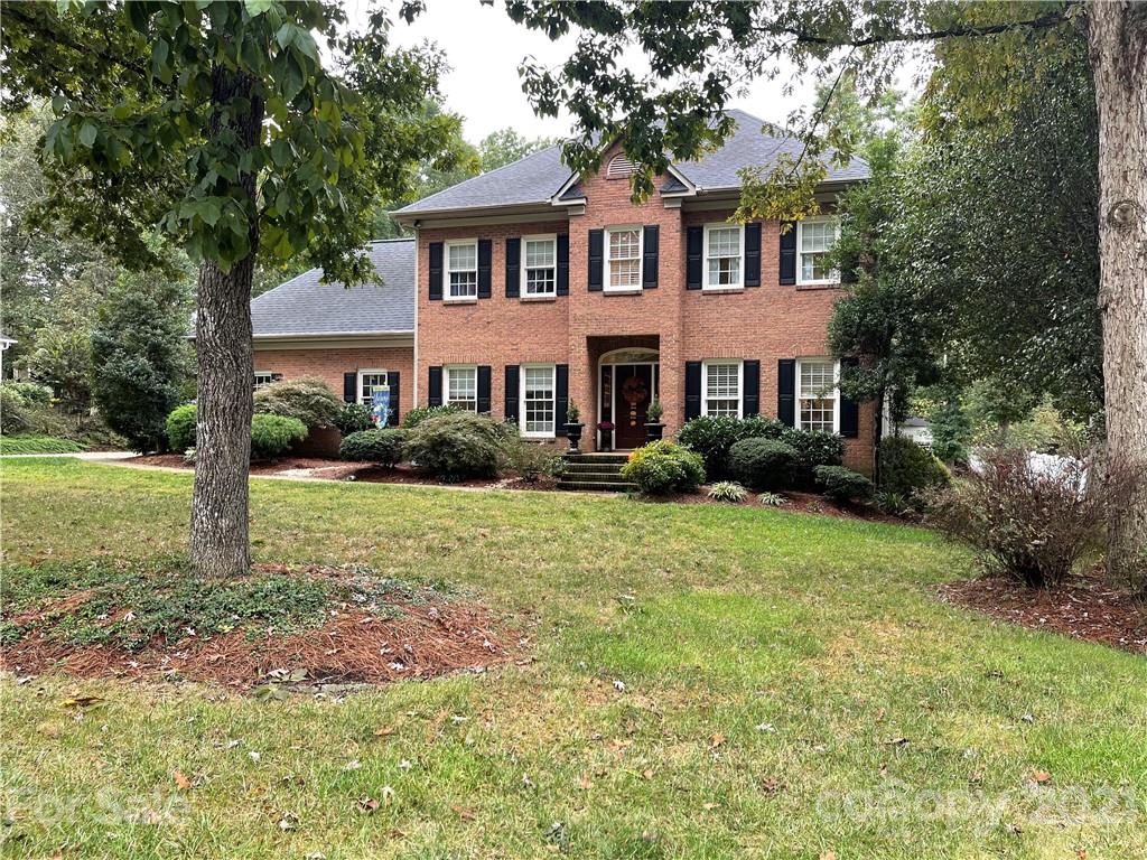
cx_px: 574
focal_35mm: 26
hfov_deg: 67.3
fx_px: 862
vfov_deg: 53.1
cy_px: 430
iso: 80
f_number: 1.6
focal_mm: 5.1
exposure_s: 1/121
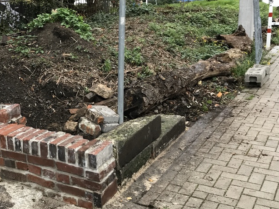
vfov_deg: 31.5
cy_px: 93
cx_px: 74
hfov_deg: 40.2
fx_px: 371
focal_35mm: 46
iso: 32
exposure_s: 1/20
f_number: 1.8
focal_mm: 3.99
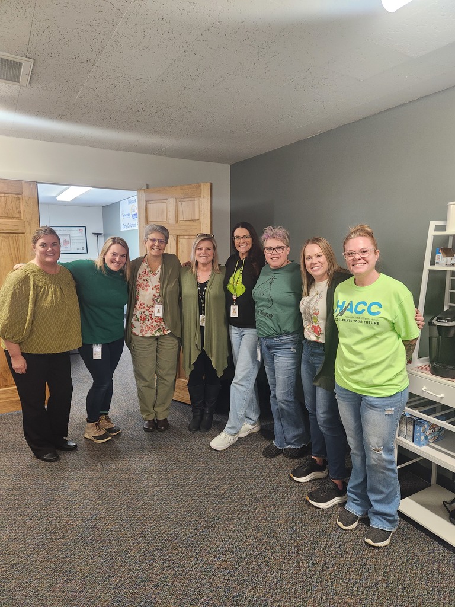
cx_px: 228
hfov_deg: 58.9
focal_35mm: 23
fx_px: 403
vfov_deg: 73.9
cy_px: 304
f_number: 1.8
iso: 320
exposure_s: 1/120
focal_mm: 5.4
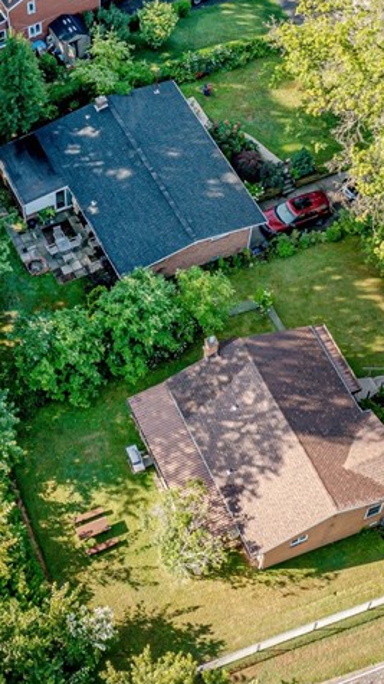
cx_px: 124
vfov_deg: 31.2
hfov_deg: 17.9
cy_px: 224
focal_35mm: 67
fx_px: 1213
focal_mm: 10.26
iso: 100
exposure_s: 1/120
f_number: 4
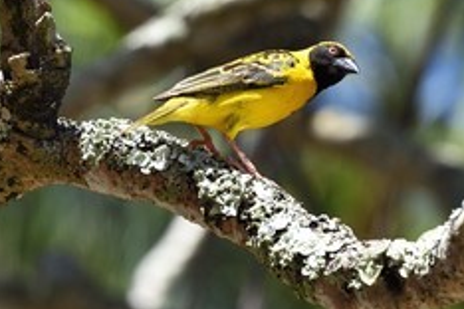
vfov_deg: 3.8
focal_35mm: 359
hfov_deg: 5.7
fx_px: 4627
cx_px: 377
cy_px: 89
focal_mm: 200
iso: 400
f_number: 8
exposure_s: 1/640
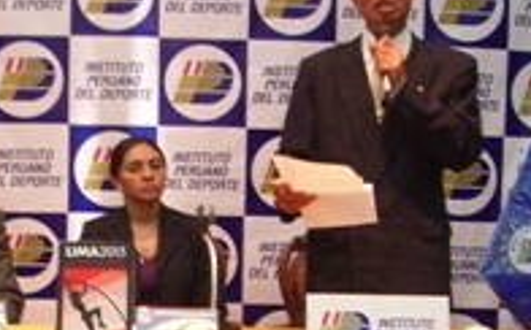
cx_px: 146
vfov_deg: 15.0
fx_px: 1229
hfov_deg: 24.2
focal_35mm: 85
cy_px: 357
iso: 200
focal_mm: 5.8
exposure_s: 1/6
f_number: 2.6
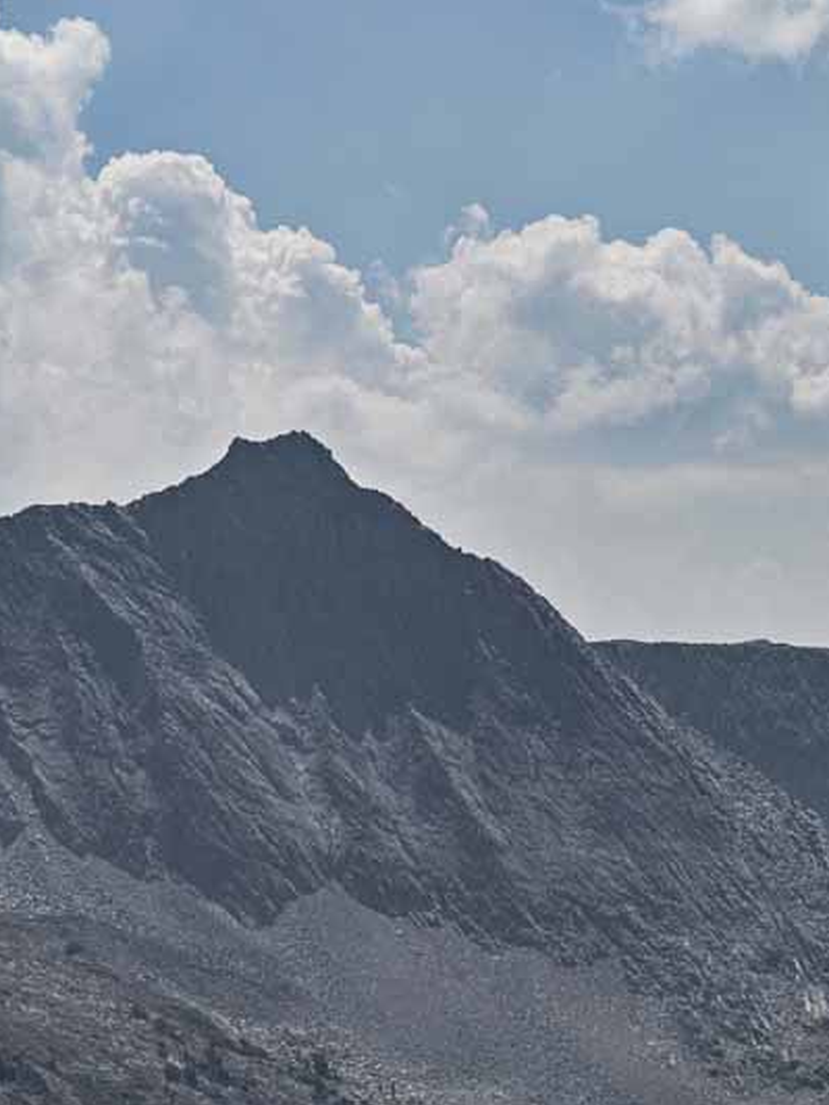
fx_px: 6929
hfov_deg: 6.8
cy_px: 552
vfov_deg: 9.1
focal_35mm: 217
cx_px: 345
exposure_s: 1/4000
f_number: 5
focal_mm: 150
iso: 100
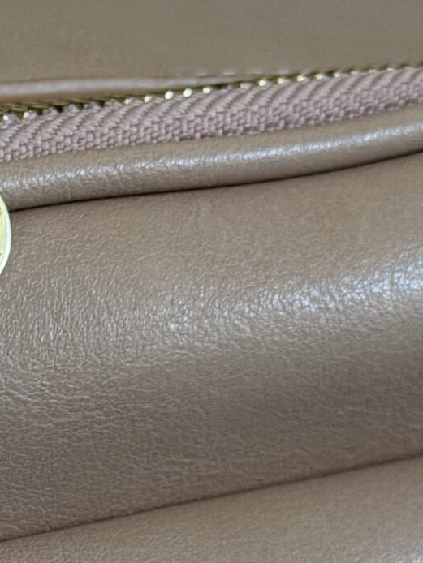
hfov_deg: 8.2
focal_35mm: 177
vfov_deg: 11.1
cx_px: -184
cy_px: 527
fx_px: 2882
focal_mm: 6.76
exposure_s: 1/60
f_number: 1.78
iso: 200
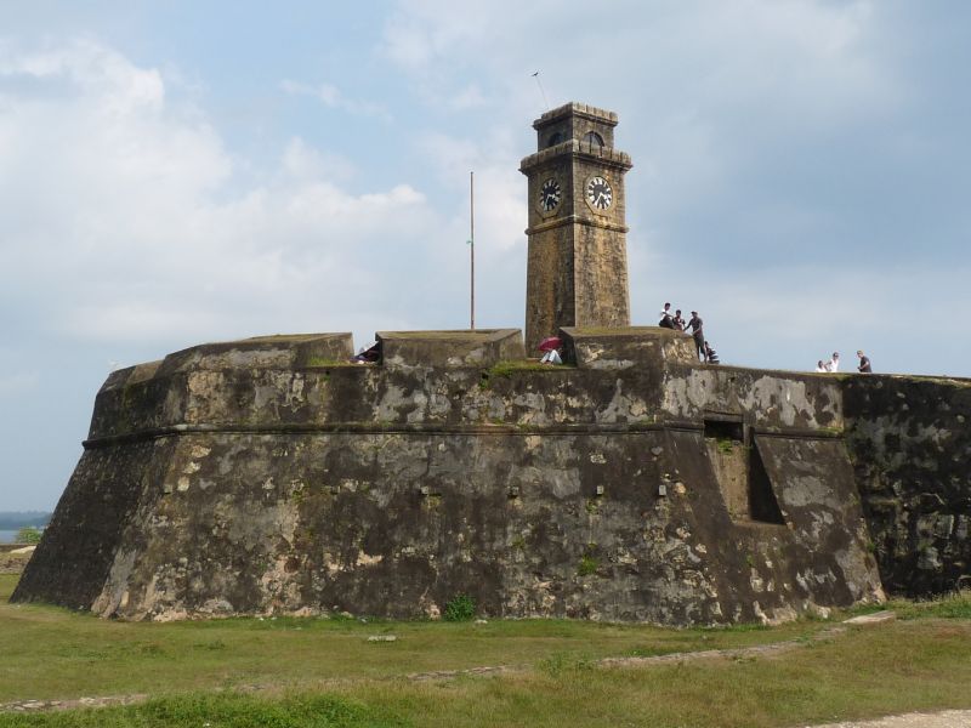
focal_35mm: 42
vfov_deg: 34.3
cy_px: 364
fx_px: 1178
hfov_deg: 44.8
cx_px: 486
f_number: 5.6
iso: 100
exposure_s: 1/320
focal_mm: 4.8
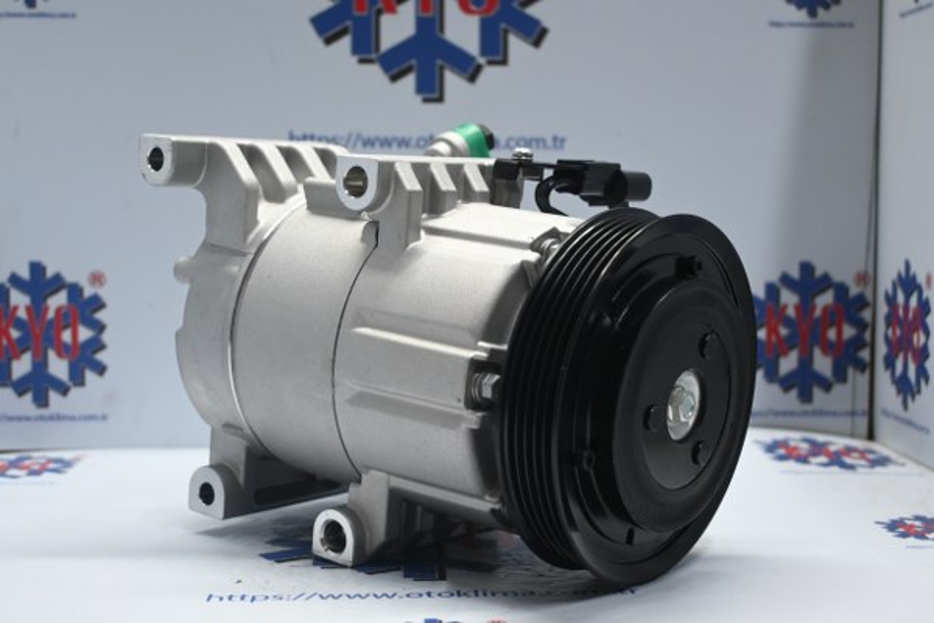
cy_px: 312
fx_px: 1362
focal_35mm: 52
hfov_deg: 37.9
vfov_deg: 25.8
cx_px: 467
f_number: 5.3
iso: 1100
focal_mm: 35
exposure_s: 1/60
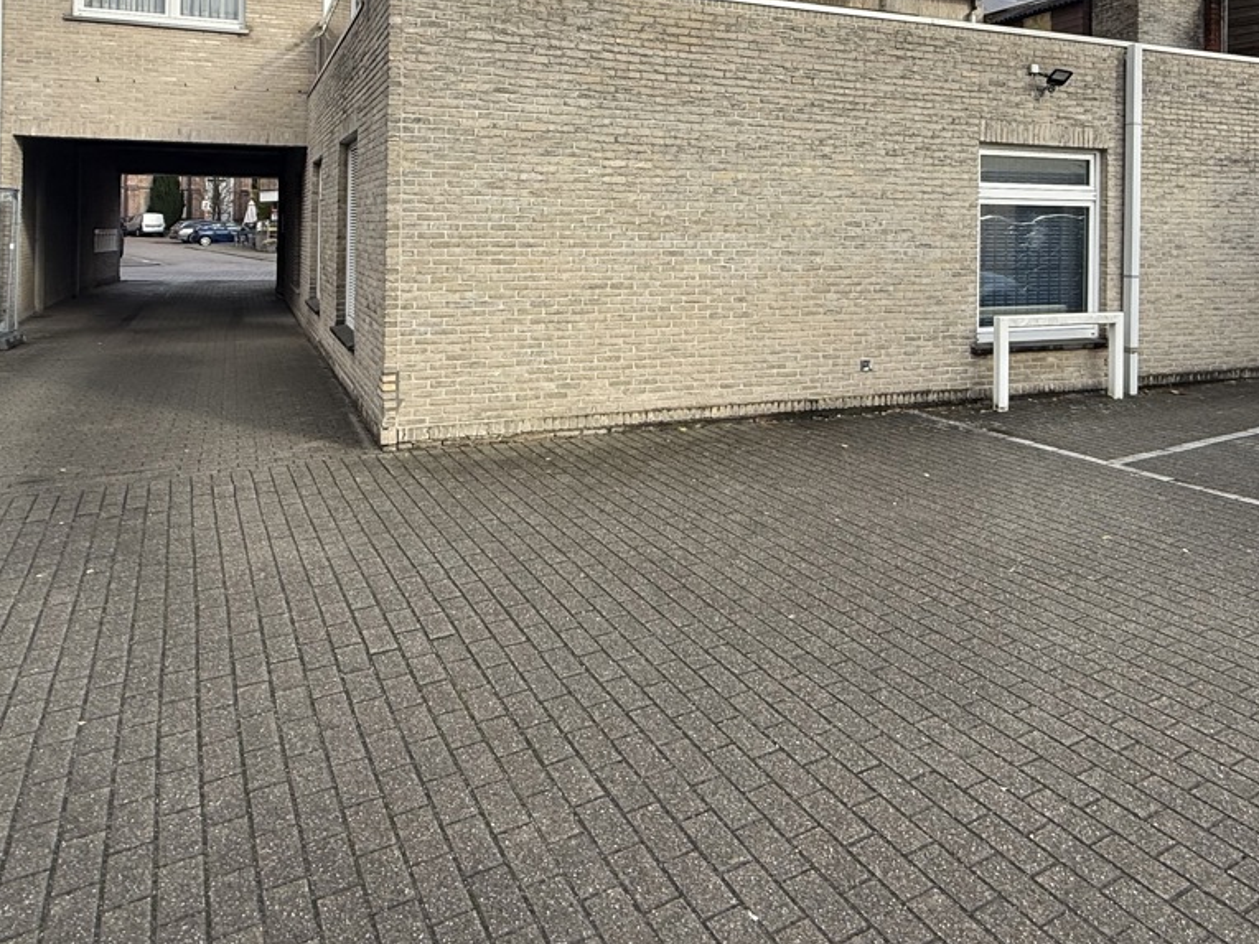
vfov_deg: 52.2
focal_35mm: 25
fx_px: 909
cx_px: 729
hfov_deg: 69.0
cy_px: 222
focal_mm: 2.22
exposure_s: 1/820
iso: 50
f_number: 2.2
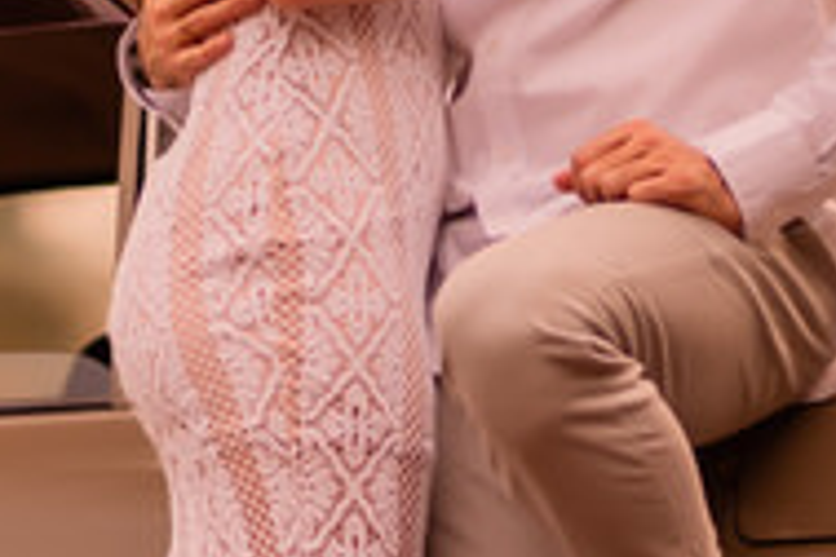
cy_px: 252
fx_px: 10008
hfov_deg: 4.8
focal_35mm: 431
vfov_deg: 3.2
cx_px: 526
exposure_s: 1/500
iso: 100
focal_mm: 85
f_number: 1.8
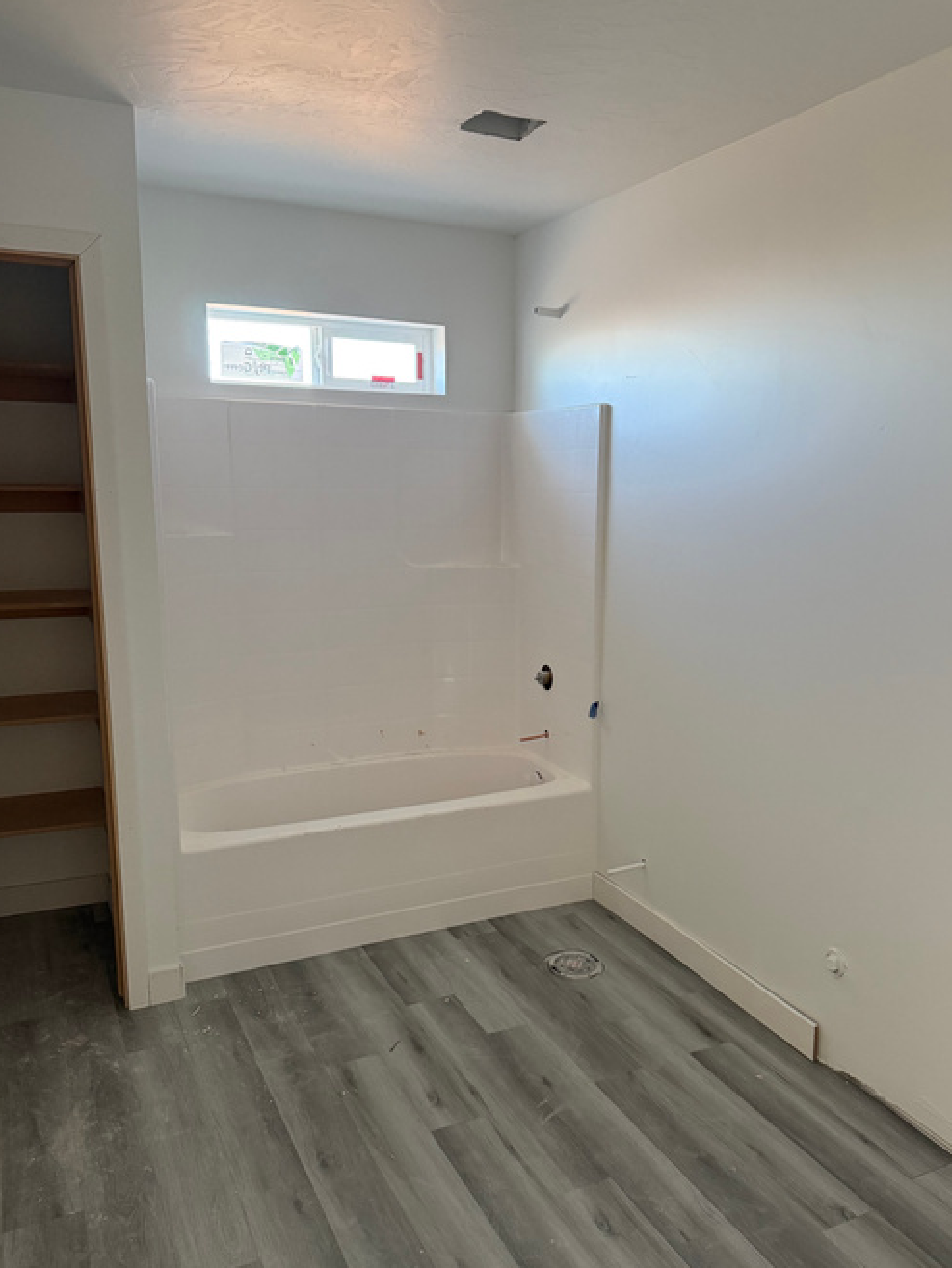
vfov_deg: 63.4
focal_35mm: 28
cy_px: 669
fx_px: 1026
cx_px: 543
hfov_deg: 49.6
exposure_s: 1/60
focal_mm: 6.76
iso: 400
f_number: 1.78
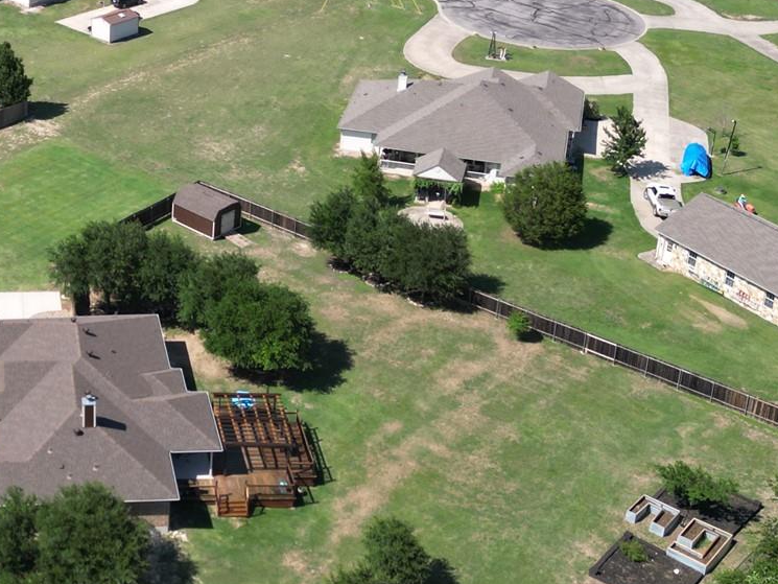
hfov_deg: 28.2
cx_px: 71
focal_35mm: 66
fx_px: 1484
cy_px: 160
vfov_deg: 22.1
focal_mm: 6.72
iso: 120
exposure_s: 1/2500
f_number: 1.7
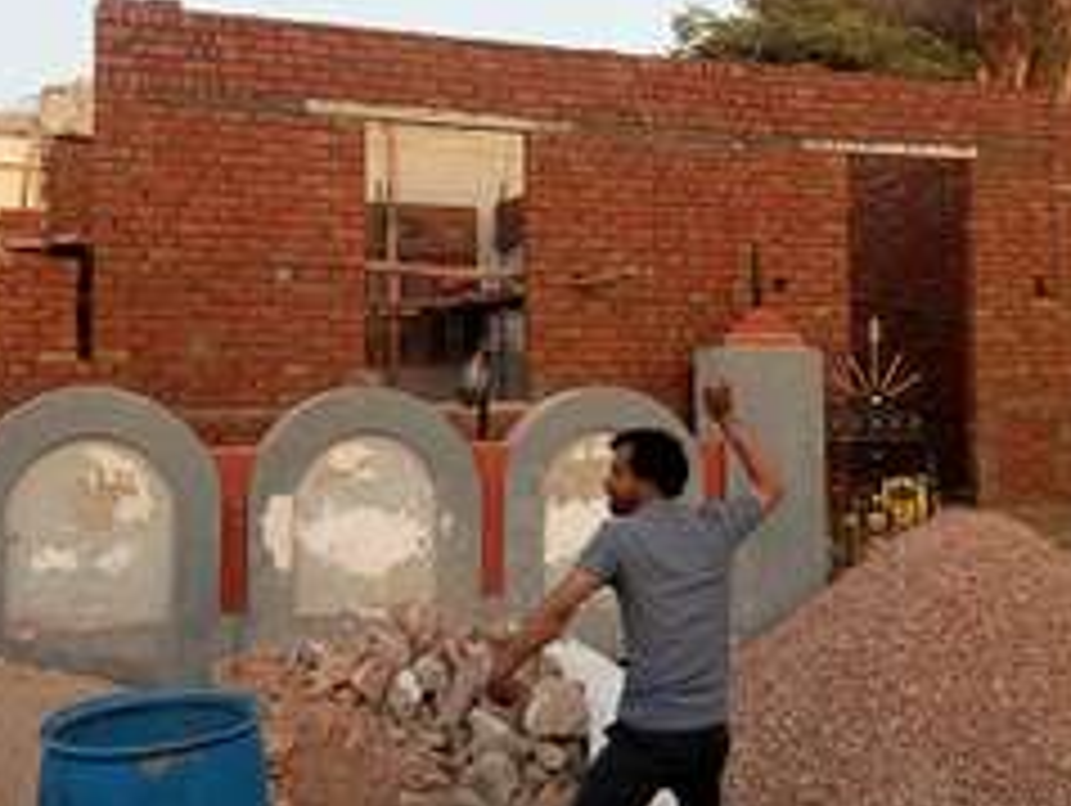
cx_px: 508
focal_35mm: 47
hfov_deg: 40.4
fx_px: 1456
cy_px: 306
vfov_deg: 30.8
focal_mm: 3.46
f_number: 2.2
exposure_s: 1/177
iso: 106
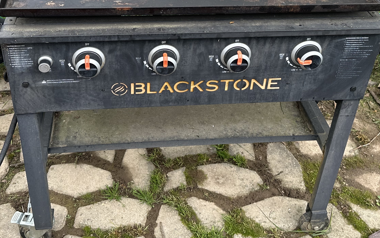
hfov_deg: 43.5
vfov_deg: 27.2
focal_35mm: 46
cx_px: 177
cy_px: 33
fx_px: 476
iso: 80
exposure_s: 1/251
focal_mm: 6.86
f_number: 1.78
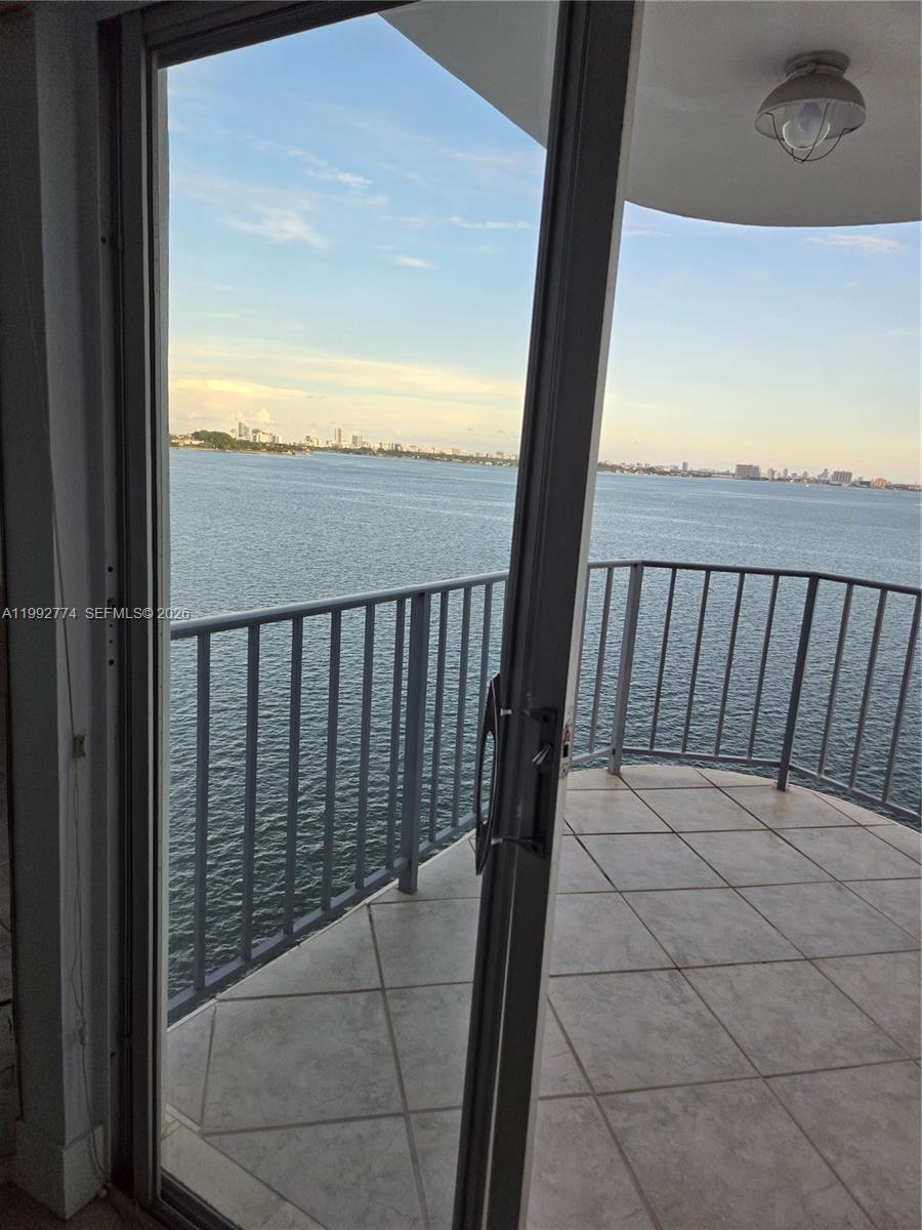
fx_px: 817
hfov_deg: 58.9
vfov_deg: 73.9
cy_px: 615
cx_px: 461
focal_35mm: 23
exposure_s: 1/364
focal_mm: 5.4
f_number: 1.8
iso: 25
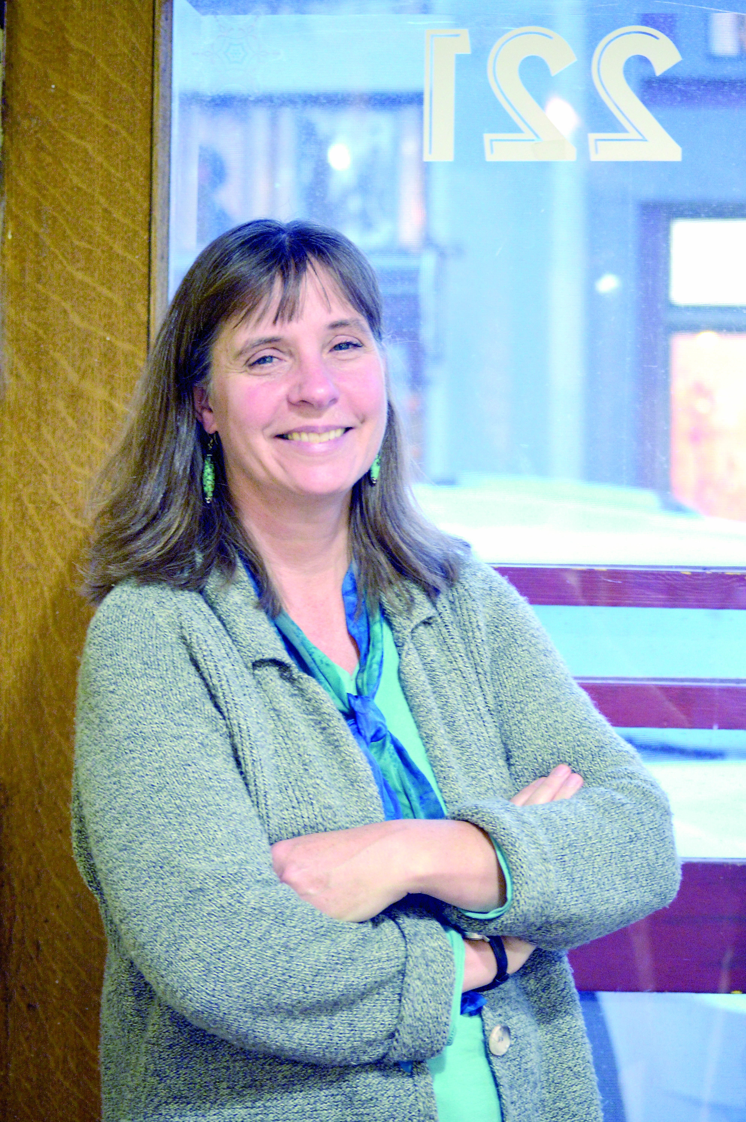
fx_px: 2569
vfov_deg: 24.6
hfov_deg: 16.5
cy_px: 561
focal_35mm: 82
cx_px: 373
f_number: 4
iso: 1100
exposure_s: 1/15
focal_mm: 55
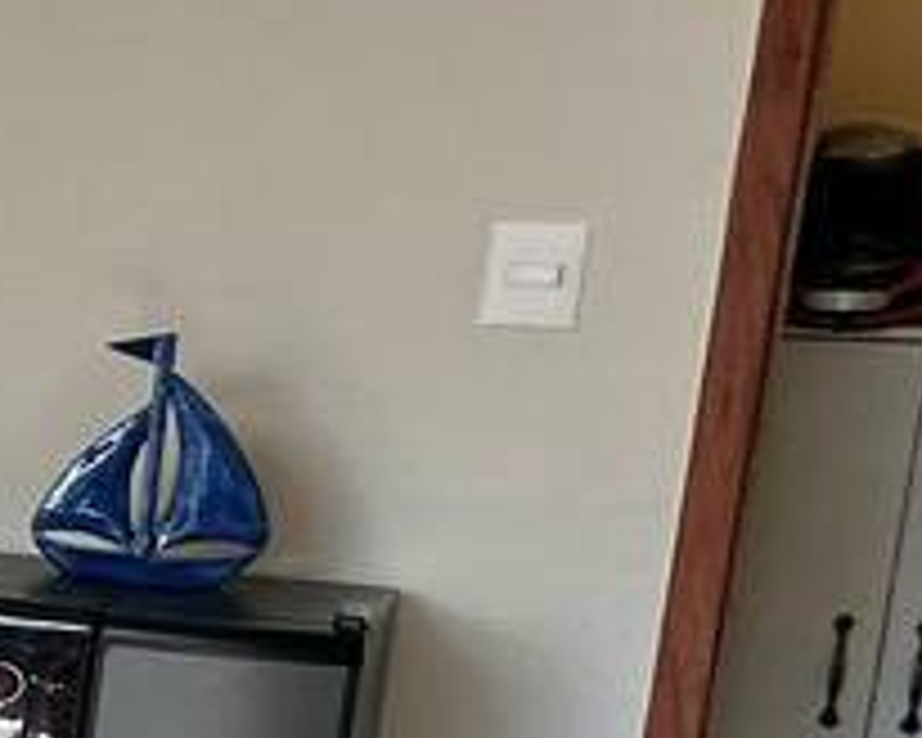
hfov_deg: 11.2
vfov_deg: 15.9
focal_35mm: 96
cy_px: 576
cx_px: -1902
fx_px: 2620
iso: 40
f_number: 2.2
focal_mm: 2.22
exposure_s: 1/99
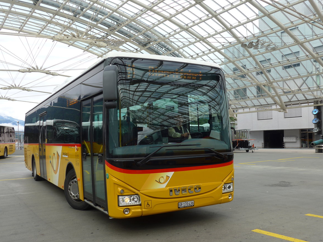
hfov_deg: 52.6
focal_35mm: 35
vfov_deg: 40.7
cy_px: 124
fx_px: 327
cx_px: 159
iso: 80
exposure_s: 1/320
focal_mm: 7
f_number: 2.8
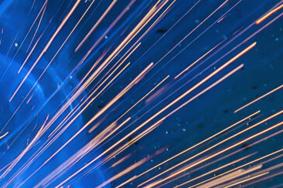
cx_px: -36
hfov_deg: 2.5
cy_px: 327
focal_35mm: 840
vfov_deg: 1.6
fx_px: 6603
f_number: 11
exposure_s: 1/80
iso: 100
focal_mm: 120
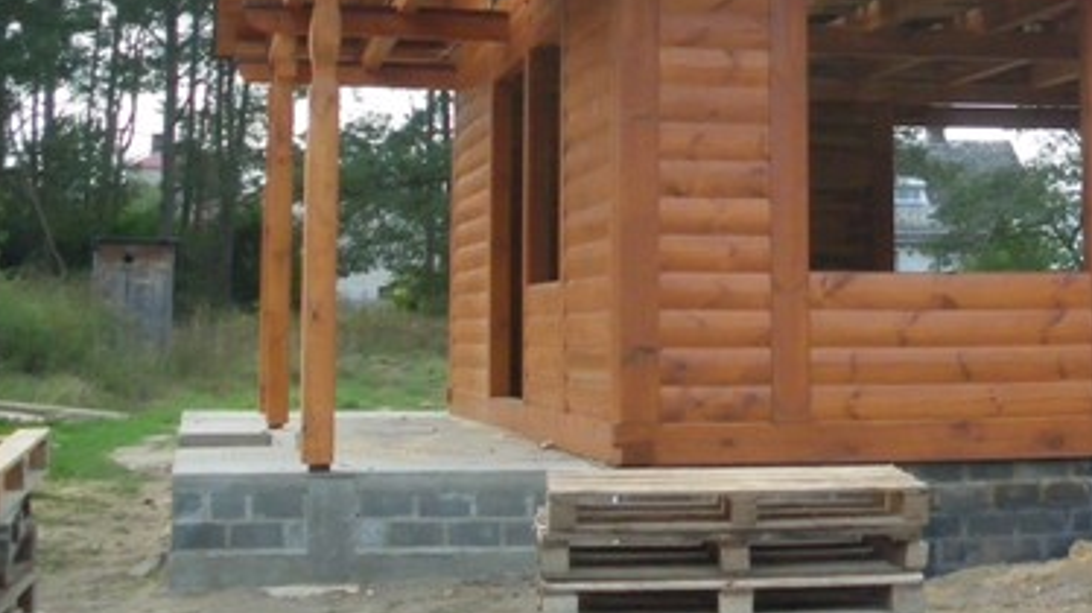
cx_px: 1153
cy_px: -198
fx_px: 2431
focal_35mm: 84
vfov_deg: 13.8
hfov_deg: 23.9
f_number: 3.5
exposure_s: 1/50
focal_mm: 6.3
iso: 320
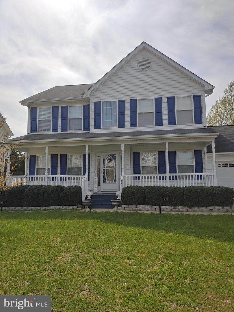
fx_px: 225
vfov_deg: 69.4
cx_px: 117
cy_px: 156
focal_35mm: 25
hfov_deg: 54.9
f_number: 1.5
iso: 50
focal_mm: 4.23
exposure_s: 1/4545
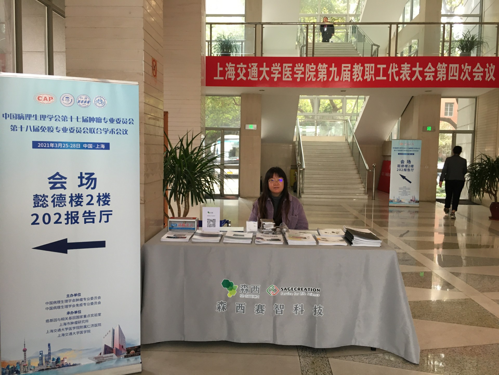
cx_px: 250
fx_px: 418
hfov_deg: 61.7
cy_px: 188
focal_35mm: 29
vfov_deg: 48.2
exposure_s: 1/33
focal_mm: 4.15
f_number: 2.2
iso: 50
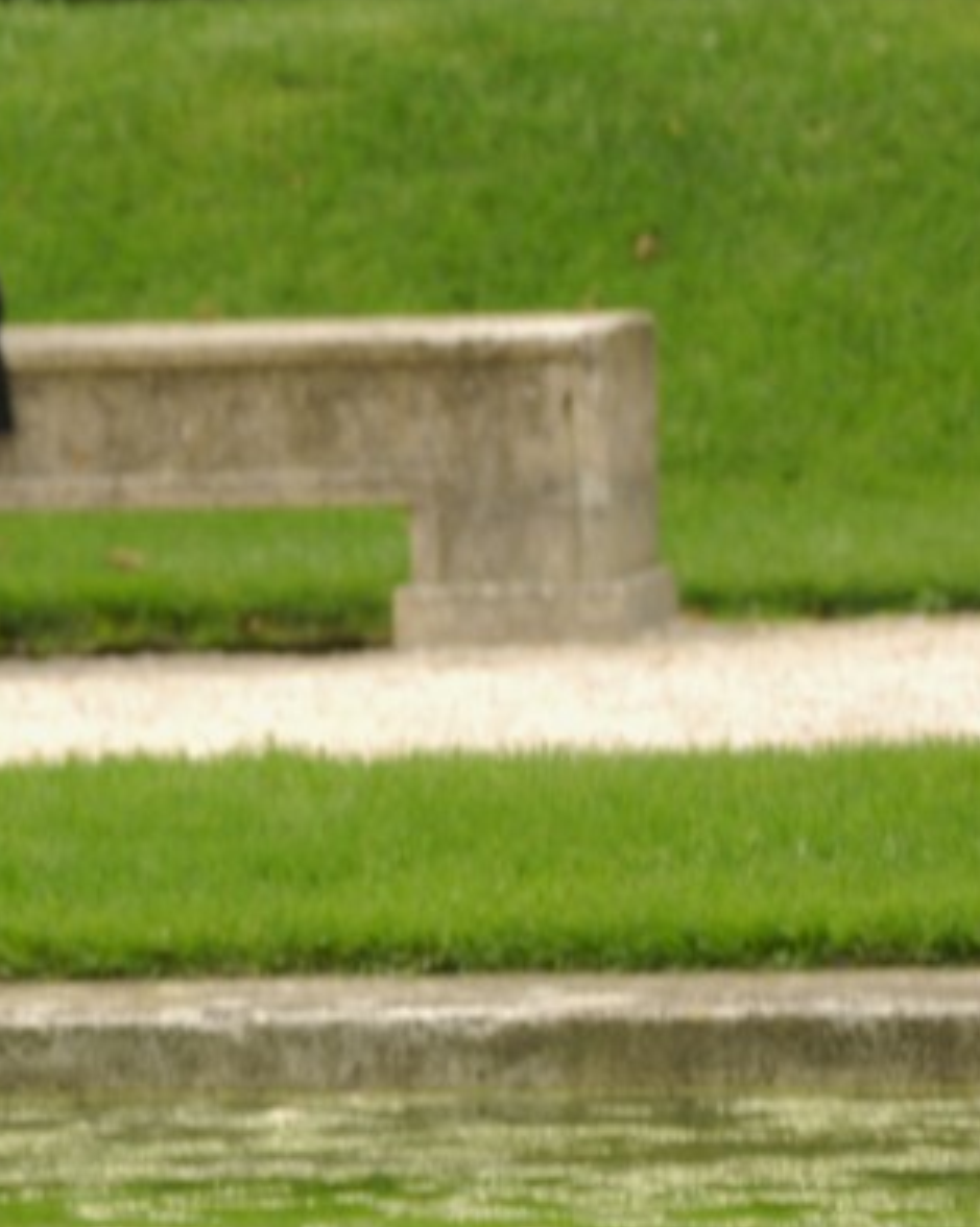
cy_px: -207
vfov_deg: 3.2
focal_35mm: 603
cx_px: -1481
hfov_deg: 2.5
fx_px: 21884
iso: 100
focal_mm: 105
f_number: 4.5
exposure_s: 1/100
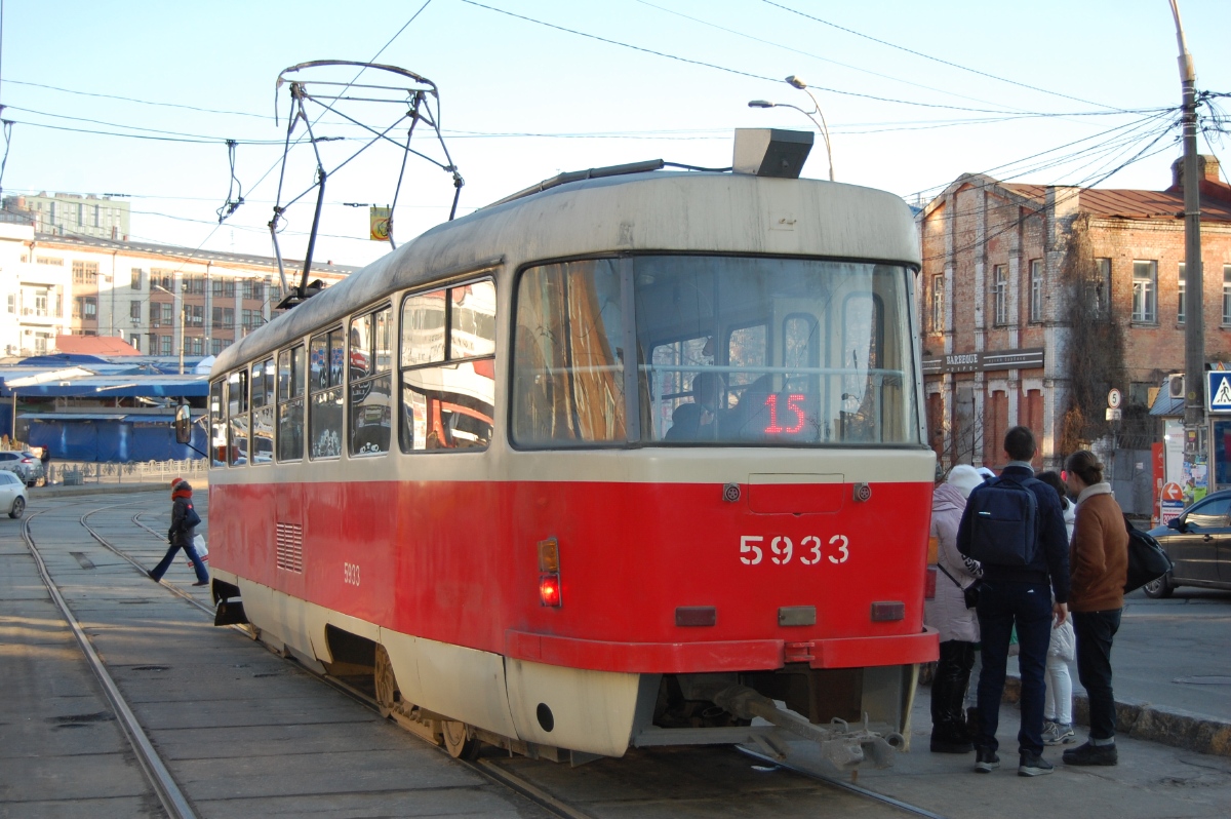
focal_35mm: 57
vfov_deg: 23.7
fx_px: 1947
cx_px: 616
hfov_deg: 35.1
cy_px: 410
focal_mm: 38
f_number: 4.8
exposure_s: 1/400
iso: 400
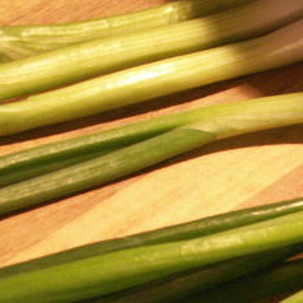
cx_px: 488
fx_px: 1159
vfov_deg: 14.7
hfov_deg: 13.8
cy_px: 302
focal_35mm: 117
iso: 160
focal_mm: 5.86
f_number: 2.8
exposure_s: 1/6
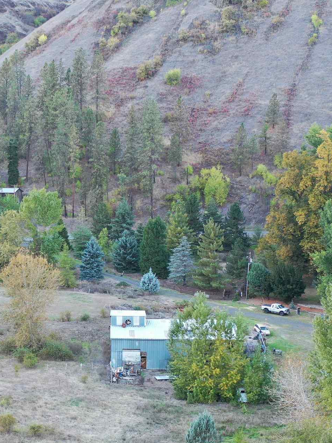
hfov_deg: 22.2
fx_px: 831
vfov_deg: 29.3
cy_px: 334
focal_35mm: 65
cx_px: 54
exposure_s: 1/30
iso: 200
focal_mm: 10.26
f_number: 2.8
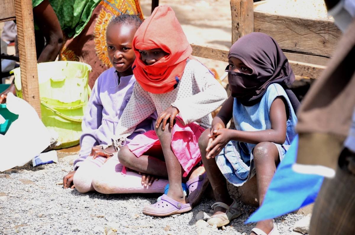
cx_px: 178
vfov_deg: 8.7
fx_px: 1550
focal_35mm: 158
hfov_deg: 13.1
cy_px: 118
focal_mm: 105
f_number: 5.6
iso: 400
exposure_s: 1/500
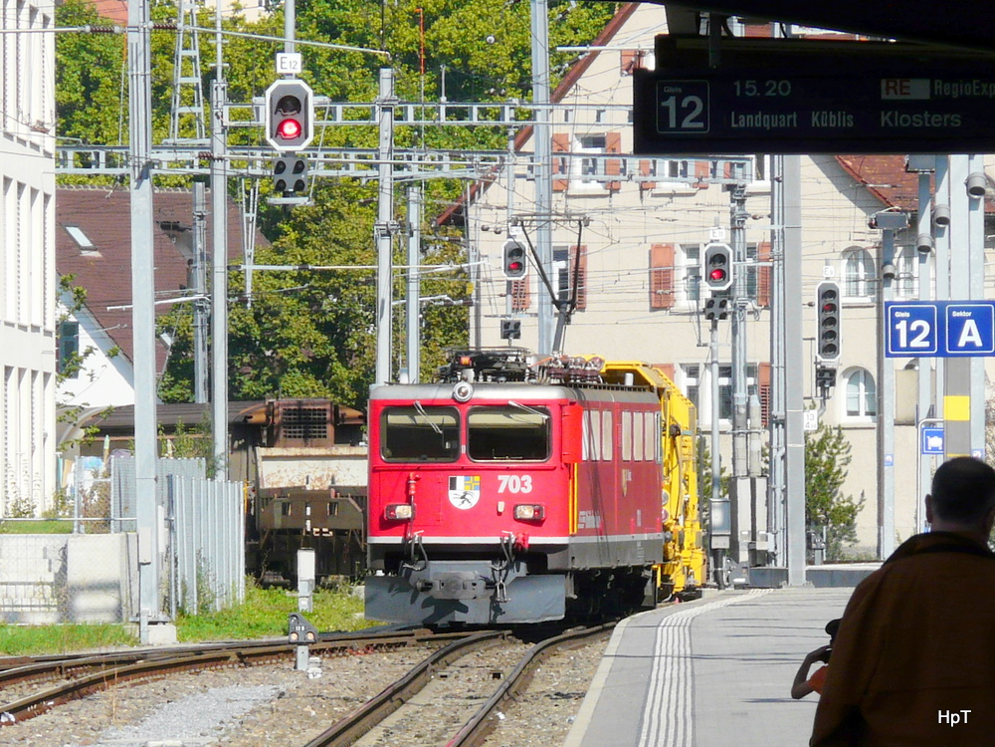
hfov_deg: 7.3
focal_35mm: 273
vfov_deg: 5.4
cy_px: 374
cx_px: 498
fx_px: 7847
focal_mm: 44.9
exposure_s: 1/400
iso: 100
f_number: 6.3
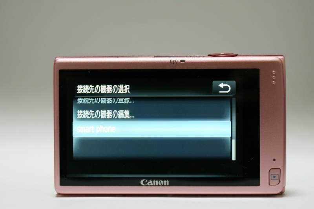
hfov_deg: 29.9
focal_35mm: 68
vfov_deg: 20.2
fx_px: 589
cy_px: 104
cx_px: 157
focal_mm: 45
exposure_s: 1/10
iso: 400
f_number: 5.6
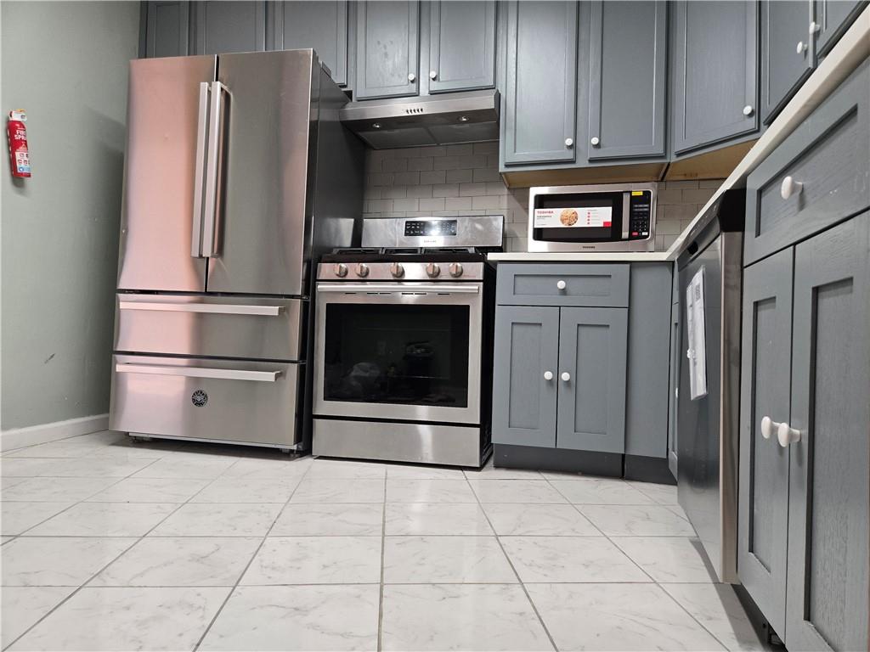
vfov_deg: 58.9
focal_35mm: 23
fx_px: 578
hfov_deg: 73.9
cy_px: 326
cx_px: 435
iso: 200
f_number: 1.8
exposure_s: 1/120
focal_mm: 5.4
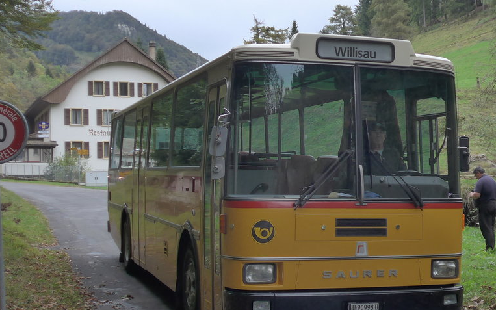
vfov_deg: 20.0
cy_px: 178
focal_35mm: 65
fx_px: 879
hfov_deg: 31.2
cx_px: 335
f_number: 2.5
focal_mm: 8
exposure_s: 1/320
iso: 160
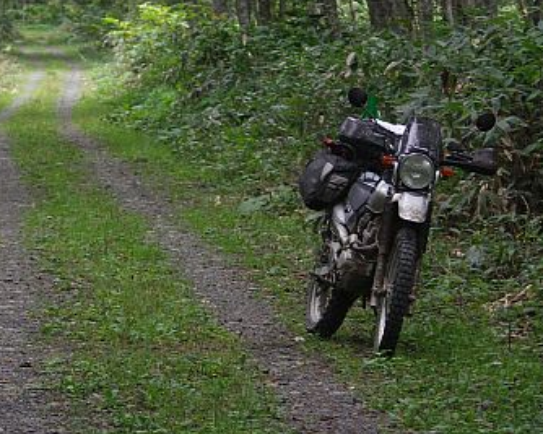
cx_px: 46
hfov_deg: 8.3
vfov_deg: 6.7
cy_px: 46
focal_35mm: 232
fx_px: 3727
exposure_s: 1/125
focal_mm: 32.1
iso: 200
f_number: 3.2
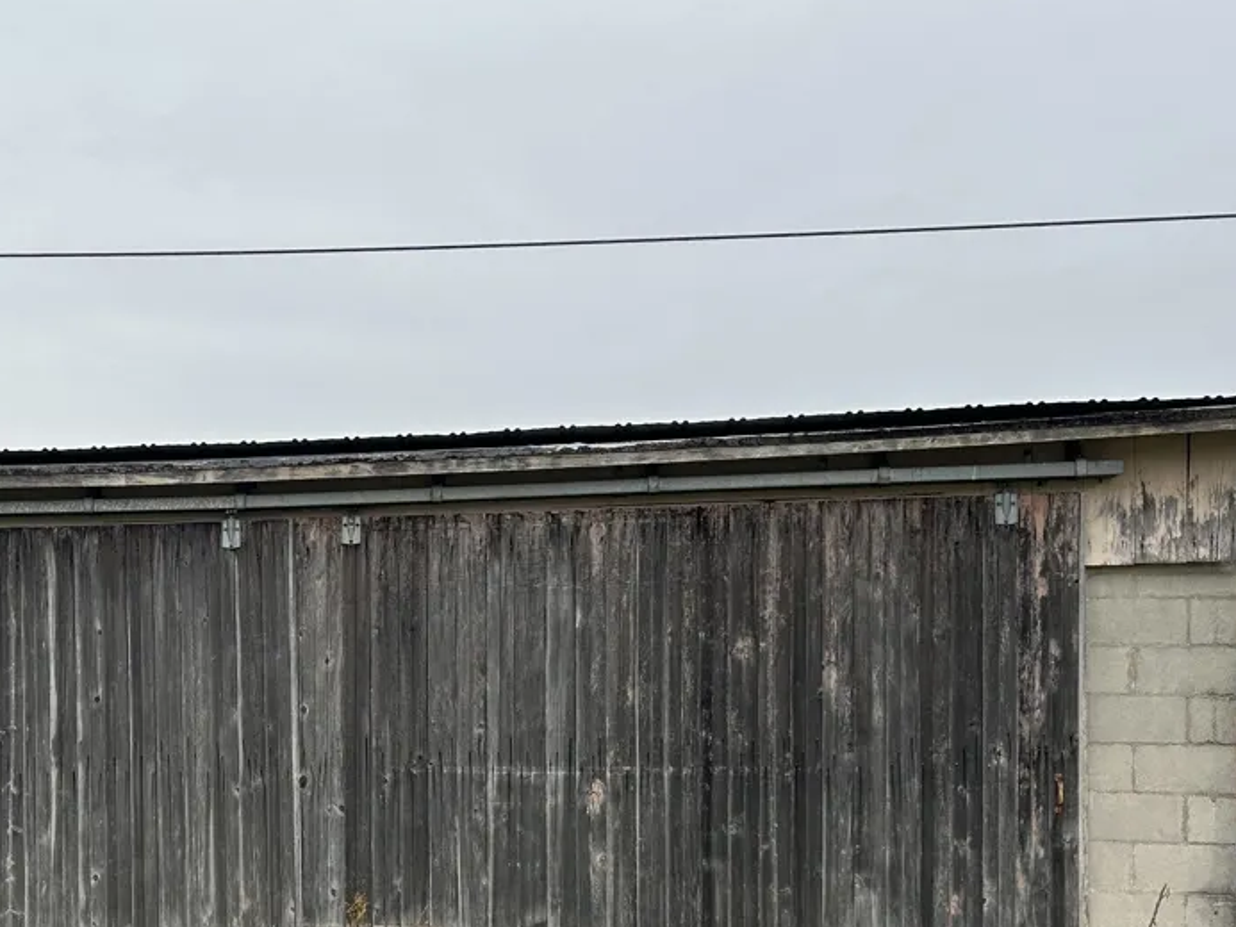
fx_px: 1607
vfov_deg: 31.7
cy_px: 677
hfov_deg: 40.4
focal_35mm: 45
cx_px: 253
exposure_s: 1/666
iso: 50
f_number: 1.5
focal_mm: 5.7
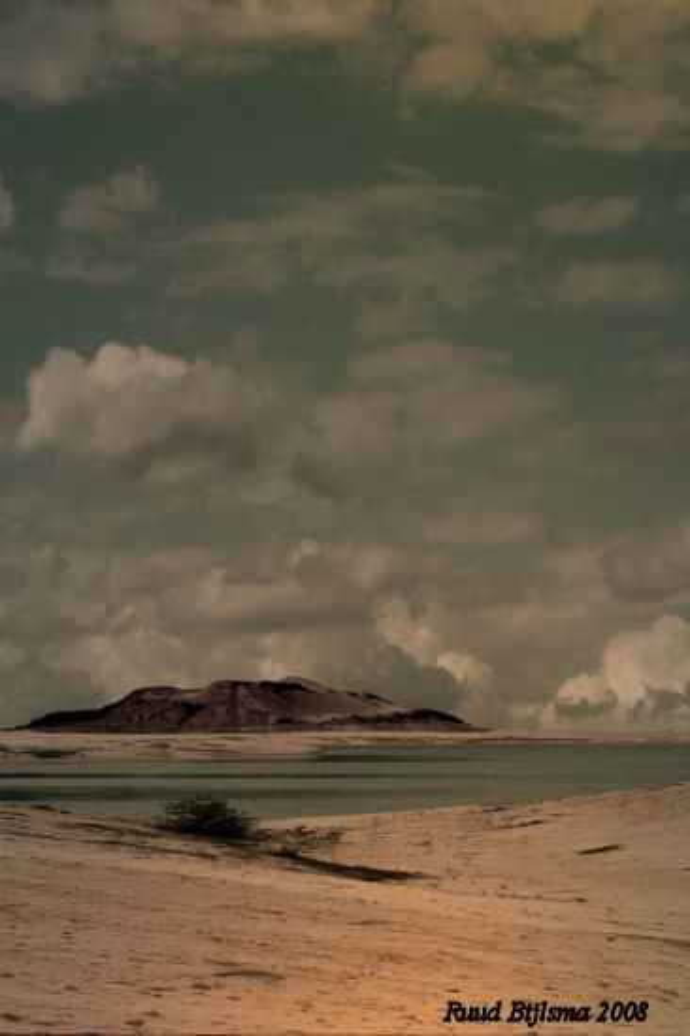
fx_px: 2159
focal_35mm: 75
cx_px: 345
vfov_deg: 27.0
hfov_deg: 18.2
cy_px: 518
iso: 100
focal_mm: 50
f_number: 11
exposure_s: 1/350
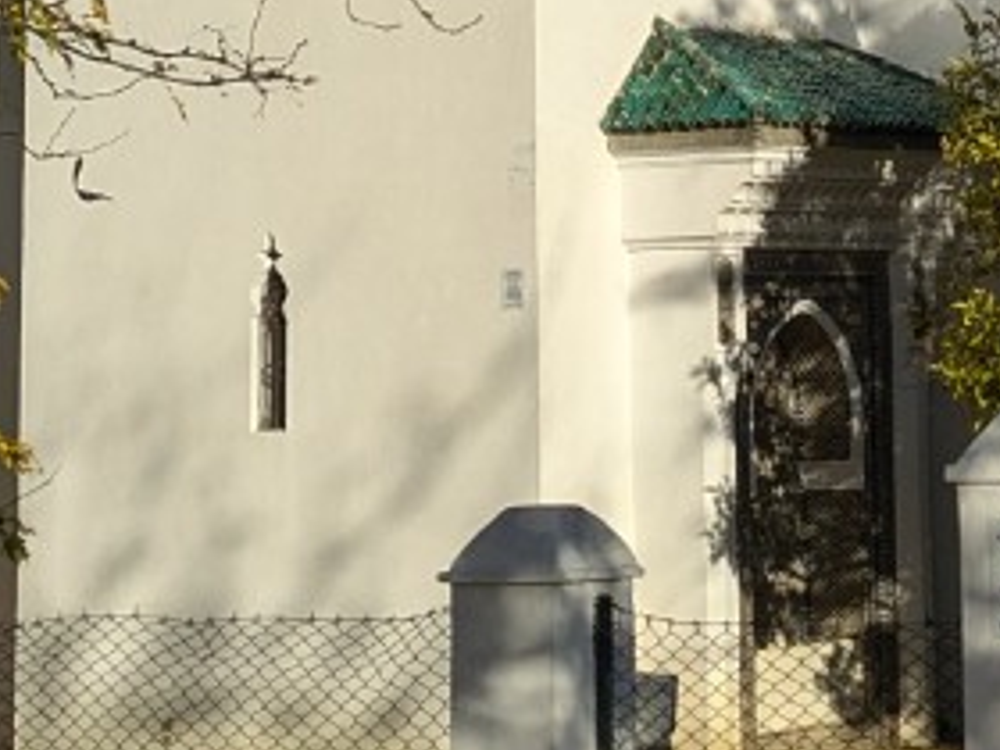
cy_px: -384
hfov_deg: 13.7
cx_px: 852
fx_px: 4131
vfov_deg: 10.0
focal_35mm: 143
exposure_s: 1/433
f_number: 1.89
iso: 49
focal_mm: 5.43
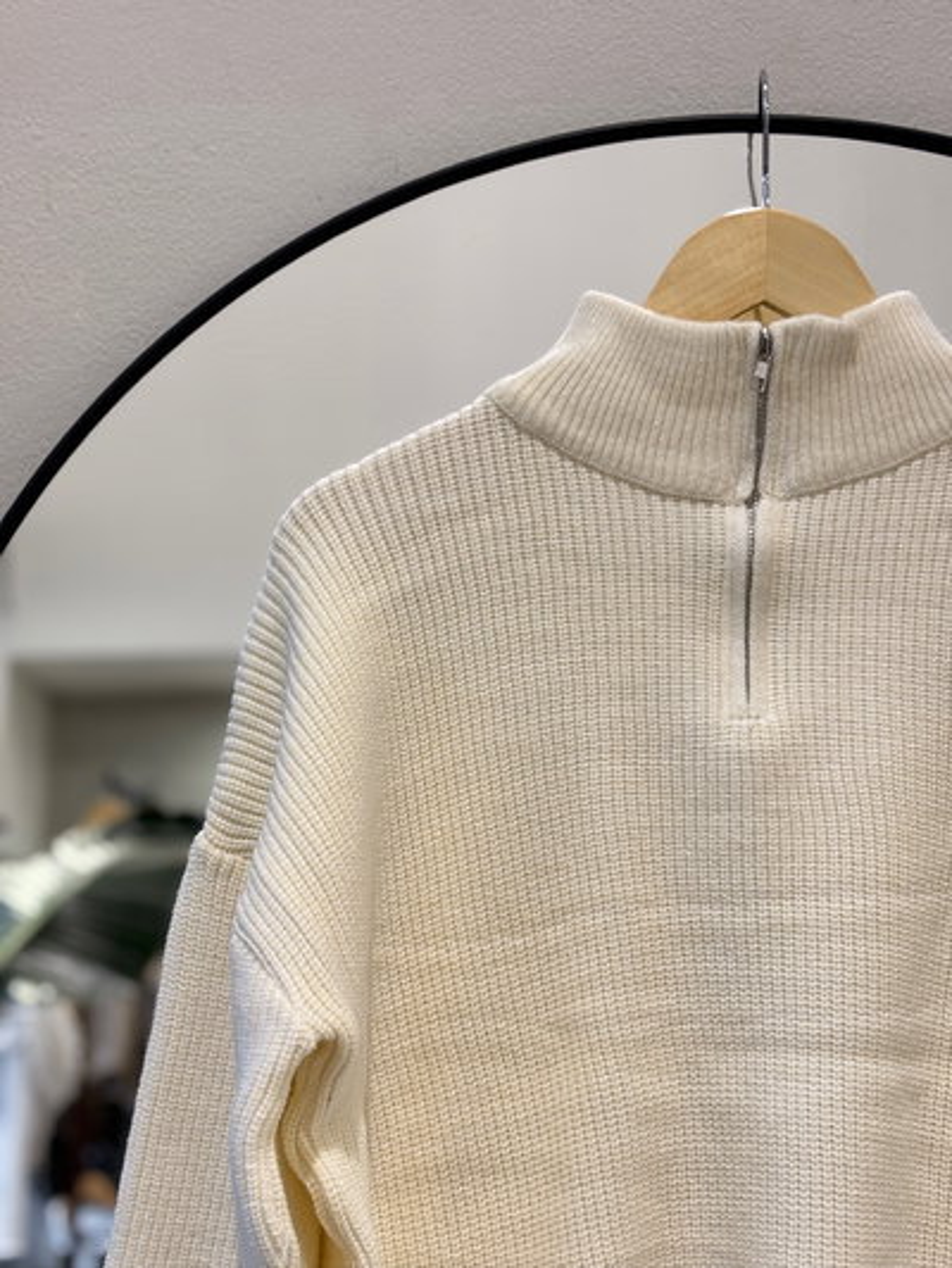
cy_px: 634
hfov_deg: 28.0
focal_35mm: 52
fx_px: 1906
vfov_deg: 36.8
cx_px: 476
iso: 100
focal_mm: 5.96
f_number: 1.6
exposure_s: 1/50
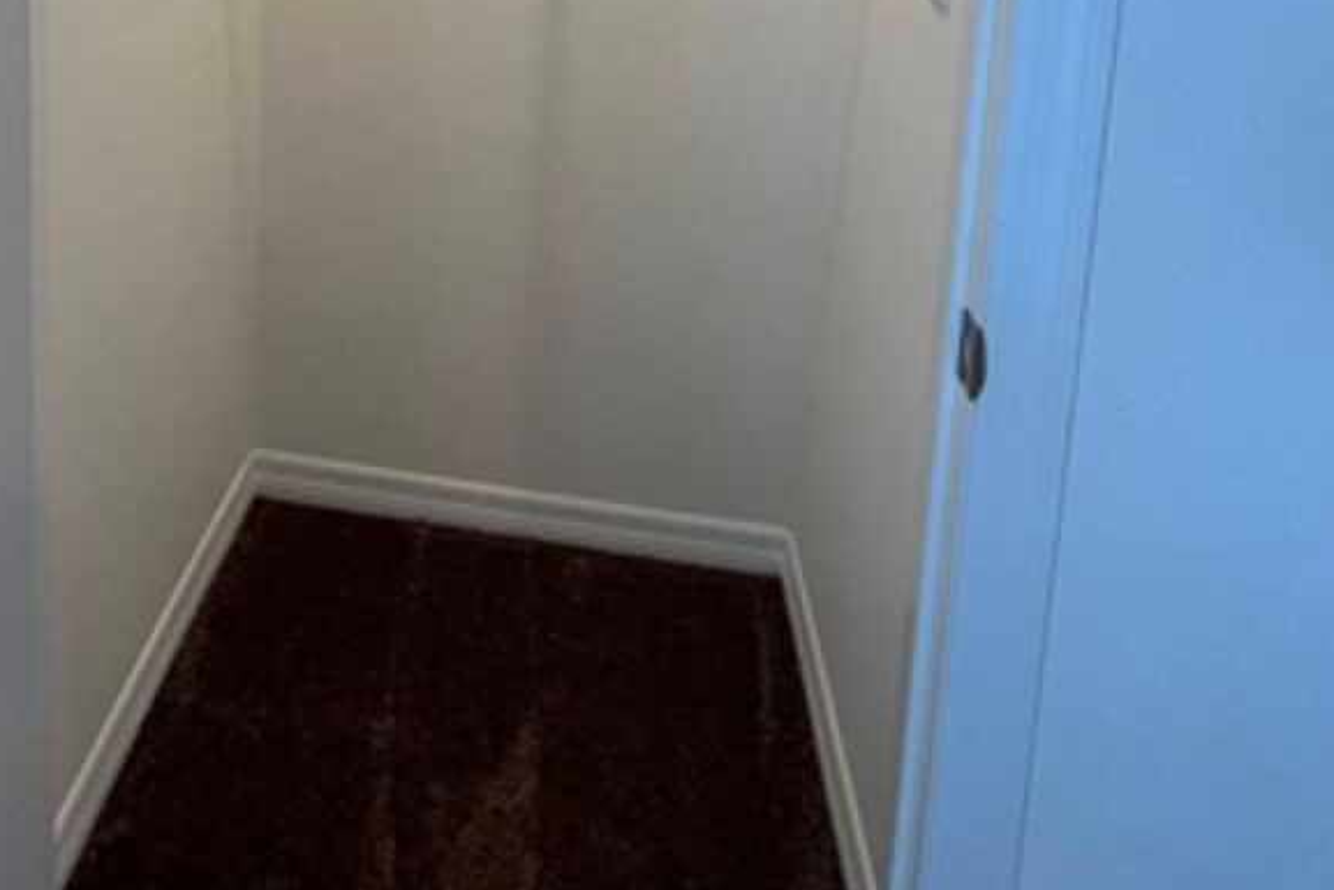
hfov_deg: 59.7
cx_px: 395
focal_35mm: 30
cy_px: -88
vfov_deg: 36.8
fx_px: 1112
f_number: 1.8
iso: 100
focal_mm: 1.57
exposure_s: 1/120
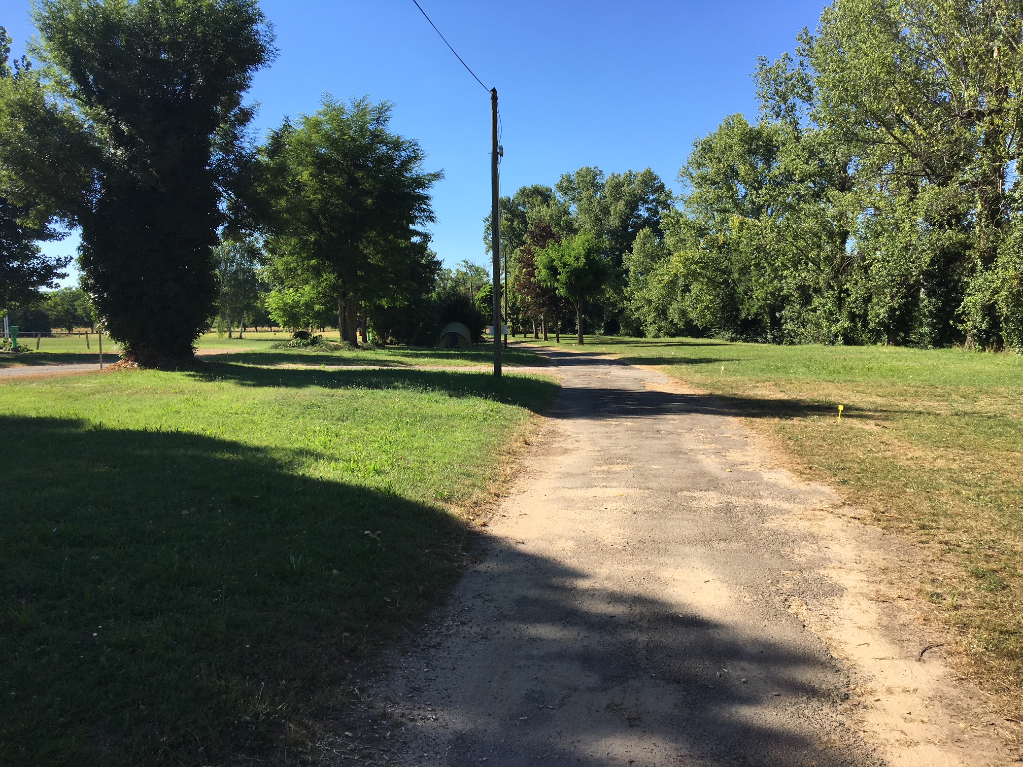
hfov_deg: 61.7
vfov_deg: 48.2
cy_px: 384
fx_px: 857
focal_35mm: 29
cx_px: 512
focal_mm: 4.15
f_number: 2.2
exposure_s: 1/1099
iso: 25
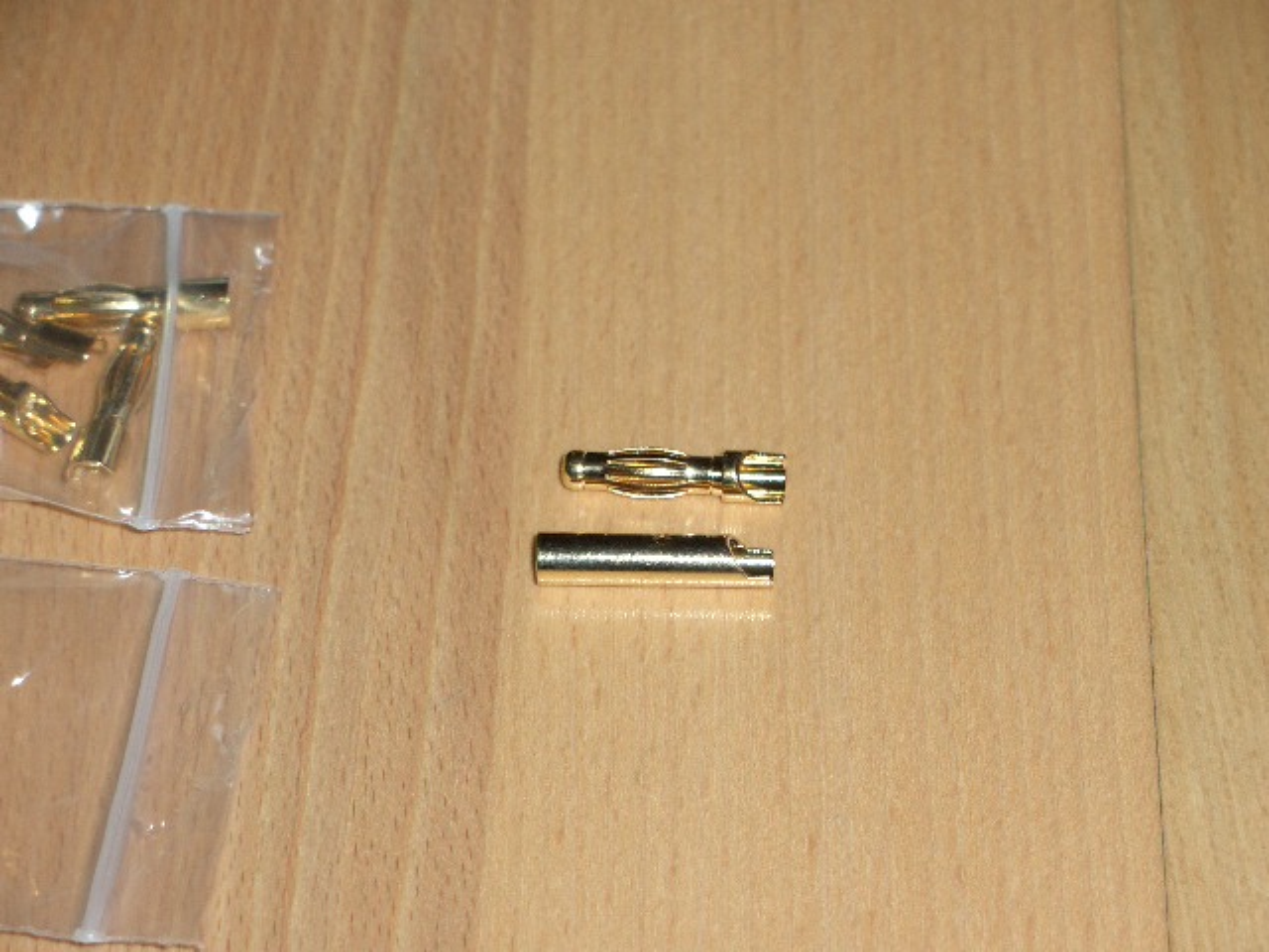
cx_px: 634
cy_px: 476
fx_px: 4839
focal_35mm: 132
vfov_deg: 11.2
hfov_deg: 14.9
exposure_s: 1/60
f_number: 4
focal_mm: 28.4
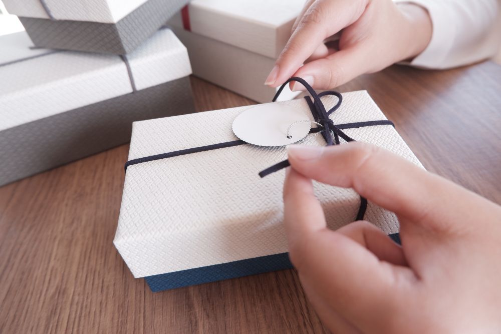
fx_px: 320
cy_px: 167
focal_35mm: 23
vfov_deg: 55.1
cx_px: 250
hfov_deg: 76.1
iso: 320
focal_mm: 15.2
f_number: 4
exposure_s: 1/100
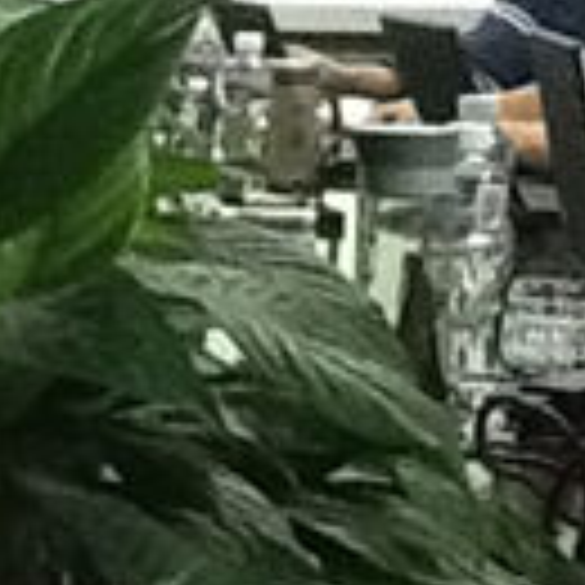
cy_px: 288
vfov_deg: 9.8
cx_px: -207
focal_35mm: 179
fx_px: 3422
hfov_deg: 9.6
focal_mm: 2.03
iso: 320
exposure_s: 1/24
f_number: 2.4
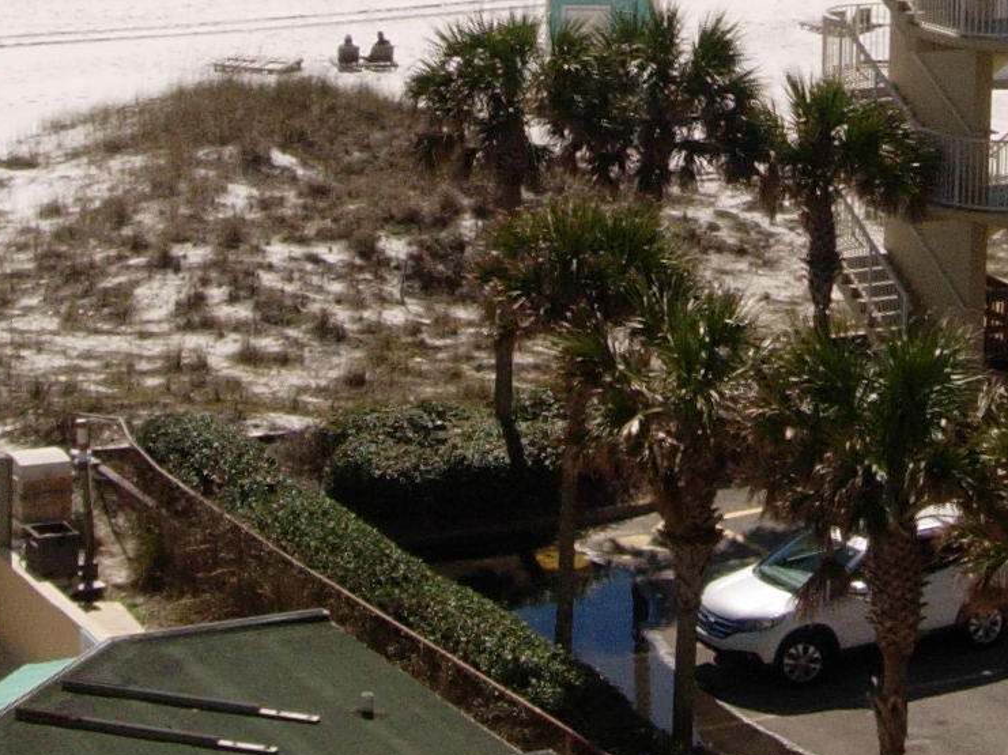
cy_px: -234
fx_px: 3871
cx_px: 856
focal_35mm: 133
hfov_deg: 14.7
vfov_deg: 10.9
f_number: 4.8
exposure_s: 1/1367
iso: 79
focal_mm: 7.8
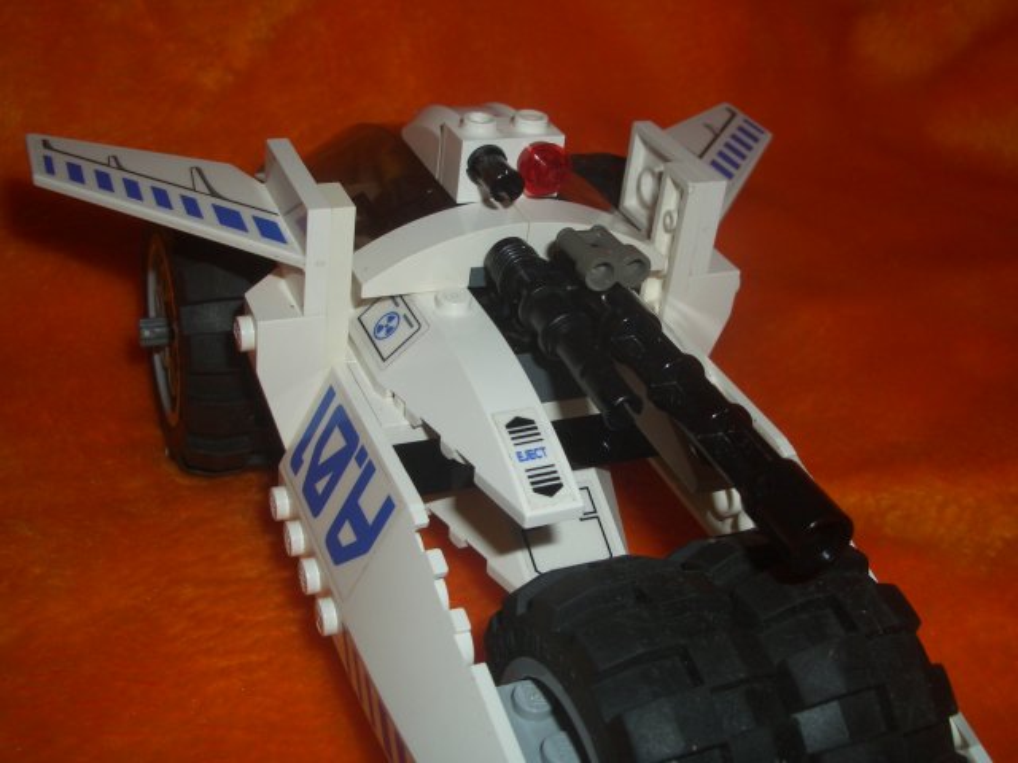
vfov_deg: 35.1
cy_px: 382
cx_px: 509
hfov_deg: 45.8
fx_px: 1206
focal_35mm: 41
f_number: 4.6
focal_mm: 6.8
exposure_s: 1/60
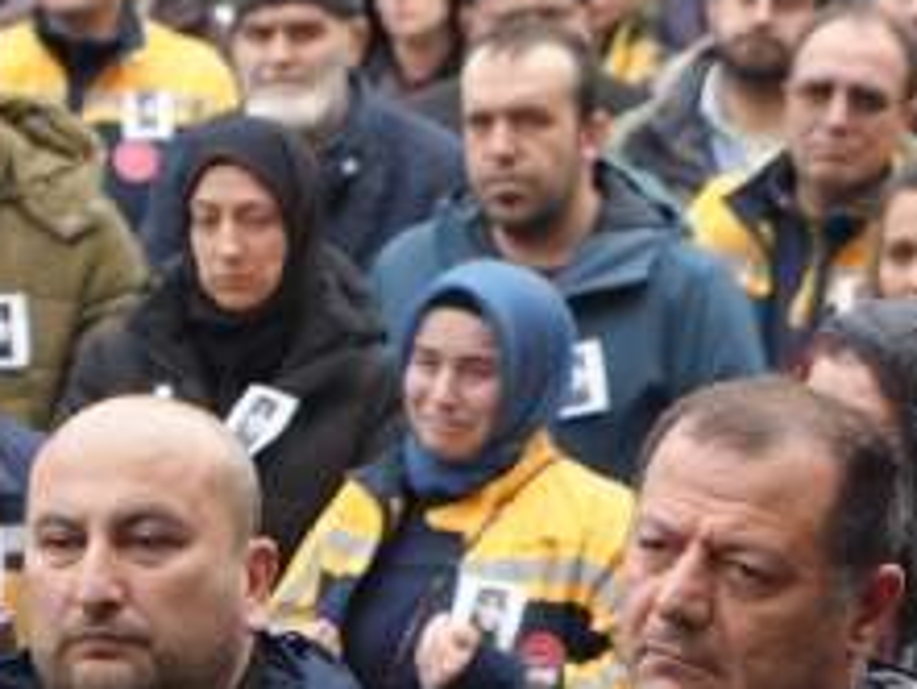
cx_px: 344
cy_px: 440
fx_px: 5672
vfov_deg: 6.9
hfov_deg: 9.2
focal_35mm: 214
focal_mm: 70
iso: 250
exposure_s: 1/160
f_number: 4
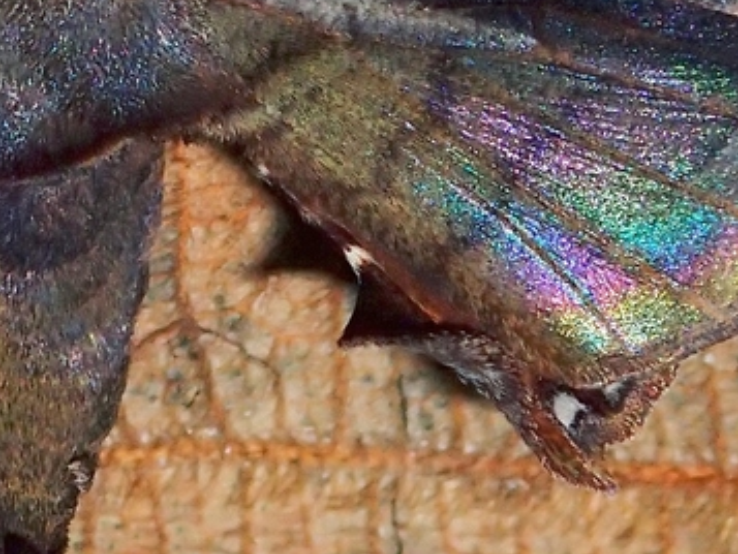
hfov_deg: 6.2
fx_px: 6803
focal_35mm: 319
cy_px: 88
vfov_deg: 4.7
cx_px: 12
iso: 200
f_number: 6.3
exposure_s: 1/200
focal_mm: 18
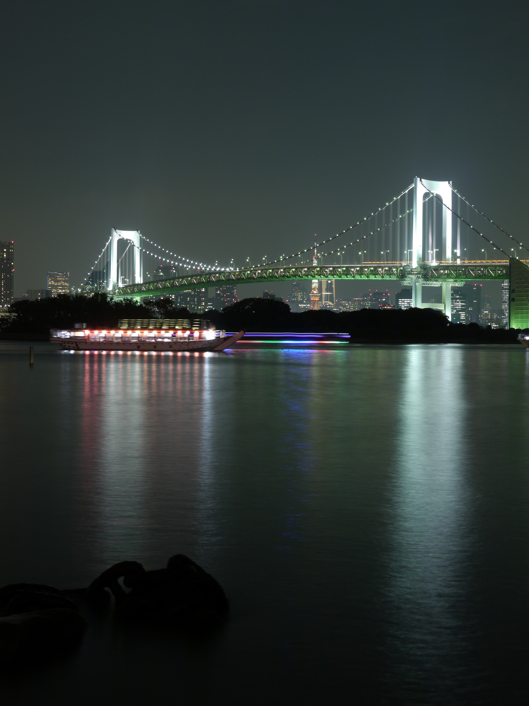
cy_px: 353
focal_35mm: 62
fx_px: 1263
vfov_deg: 31.2
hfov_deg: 23.7
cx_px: 264
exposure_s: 13
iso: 160
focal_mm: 31
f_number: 11
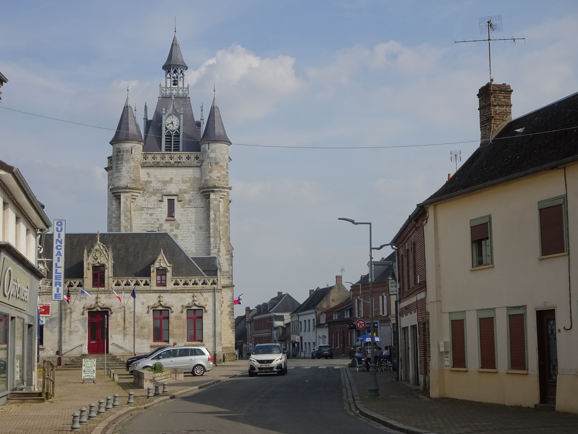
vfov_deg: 25.2
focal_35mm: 58
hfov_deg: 33.2
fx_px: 968
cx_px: 289
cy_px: 217
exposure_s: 1/400
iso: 80
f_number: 5.6
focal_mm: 9.87
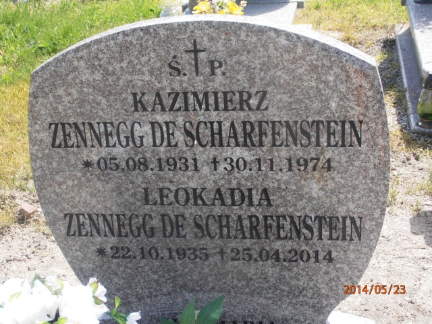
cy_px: 162
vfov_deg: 21.3
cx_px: 216
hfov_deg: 28.2
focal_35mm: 69
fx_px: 861
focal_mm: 12.29
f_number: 4.8
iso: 80
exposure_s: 1/250
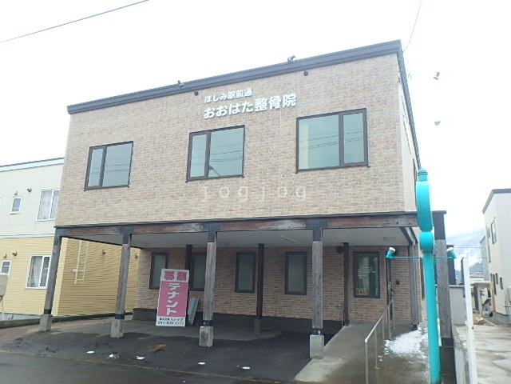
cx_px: 256
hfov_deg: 63.4
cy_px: 192
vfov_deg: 49.7
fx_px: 413
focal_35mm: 28
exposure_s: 1/320
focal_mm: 5
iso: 125
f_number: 4.4
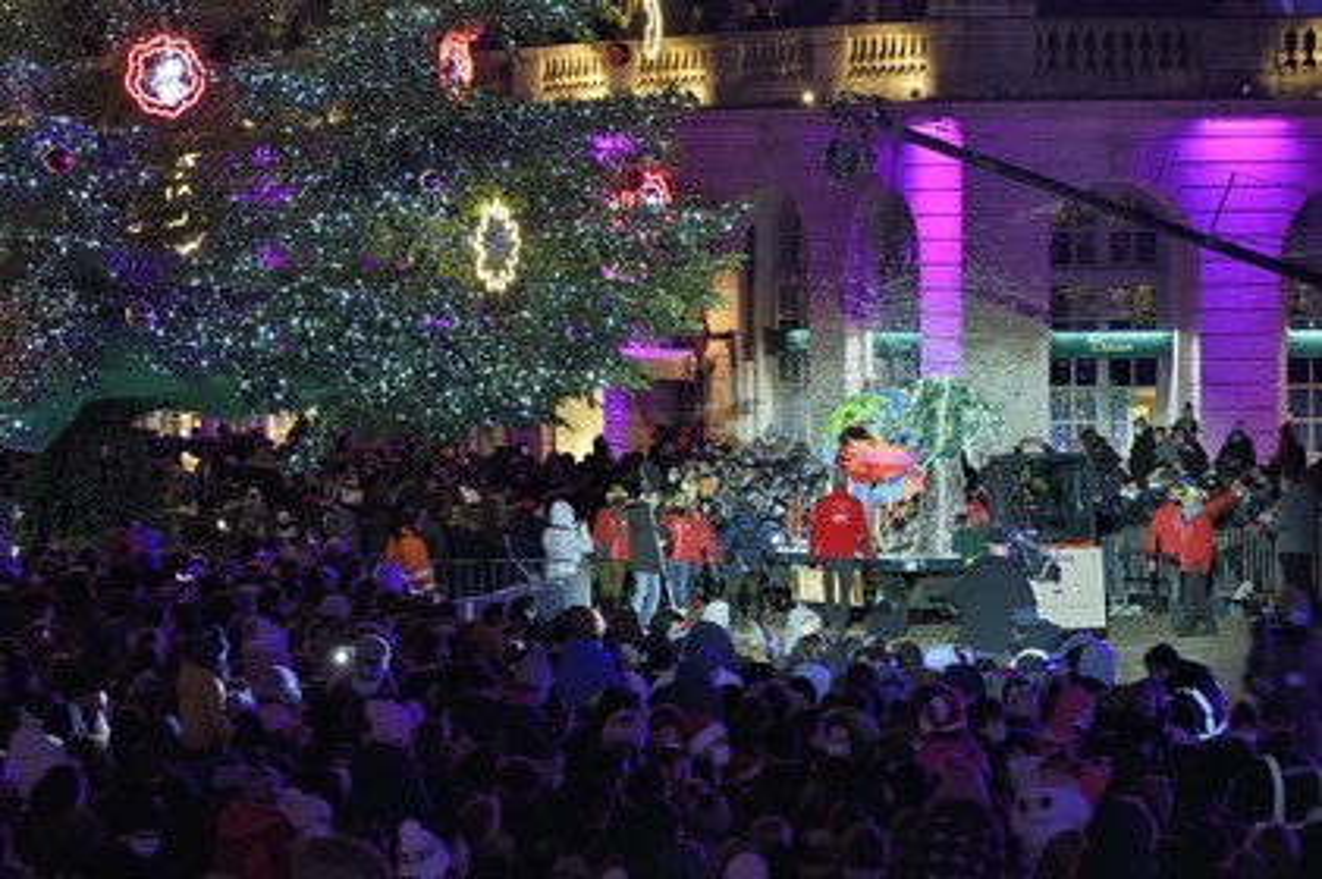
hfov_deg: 10.3
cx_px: 661
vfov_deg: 6.9
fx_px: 7339
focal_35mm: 200
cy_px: 440
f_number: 6.3
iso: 1600
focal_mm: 200
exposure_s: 1/20
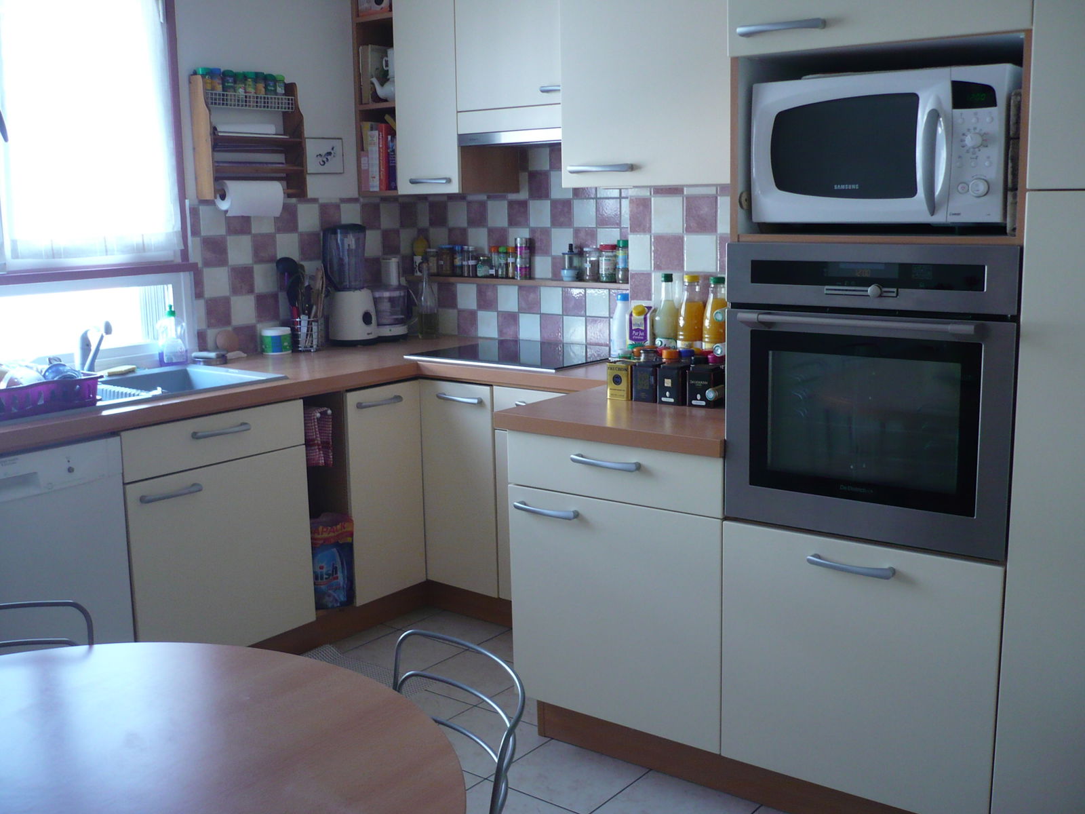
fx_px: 1097
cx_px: 542
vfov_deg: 40.7
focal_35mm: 35
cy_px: 407
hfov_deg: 52.6
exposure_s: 1/30
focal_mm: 5.8
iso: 160
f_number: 2.8
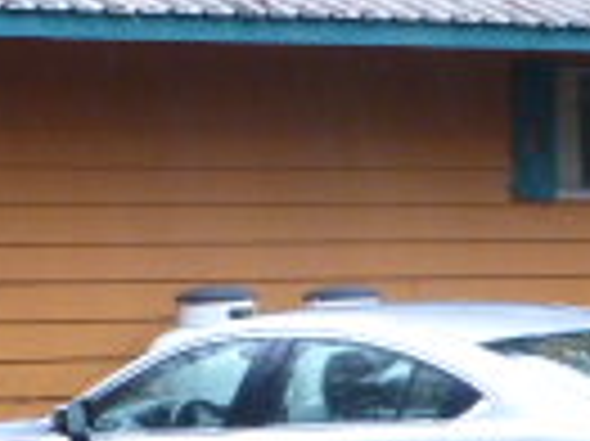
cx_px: 144
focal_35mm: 249
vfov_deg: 6.0
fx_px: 4240
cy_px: 261
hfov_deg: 7.9
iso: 400
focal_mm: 9
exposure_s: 1/50
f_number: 4.4
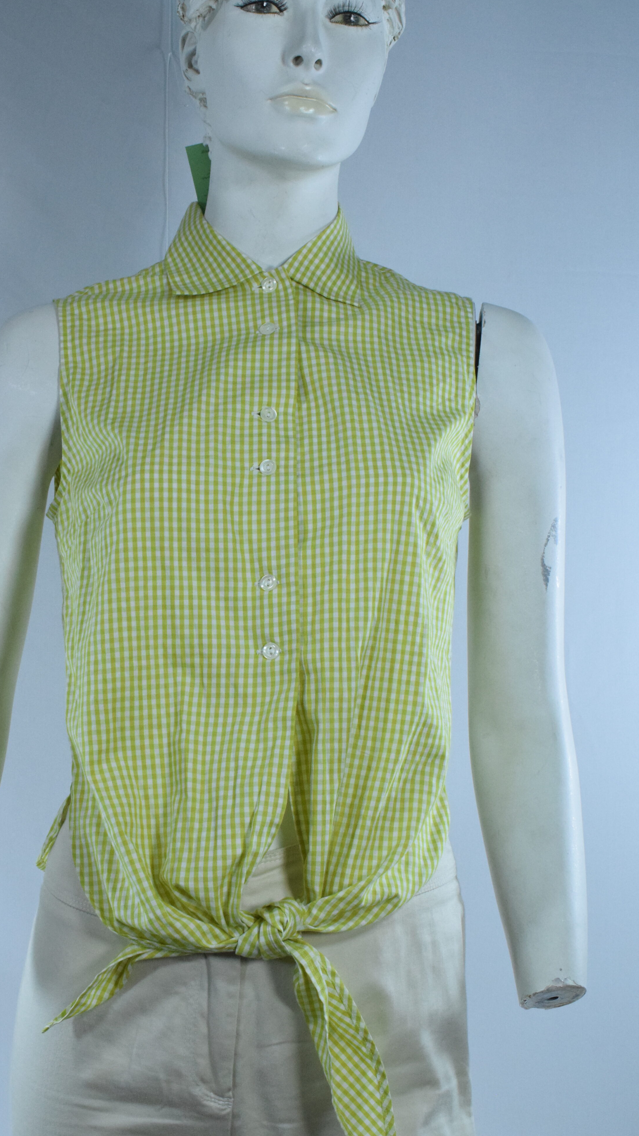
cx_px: 257
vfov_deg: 37.8
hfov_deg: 21.8
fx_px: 1657
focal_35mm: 55
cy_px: 571
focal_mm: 34
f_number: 16
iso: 3200
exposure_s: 1/250
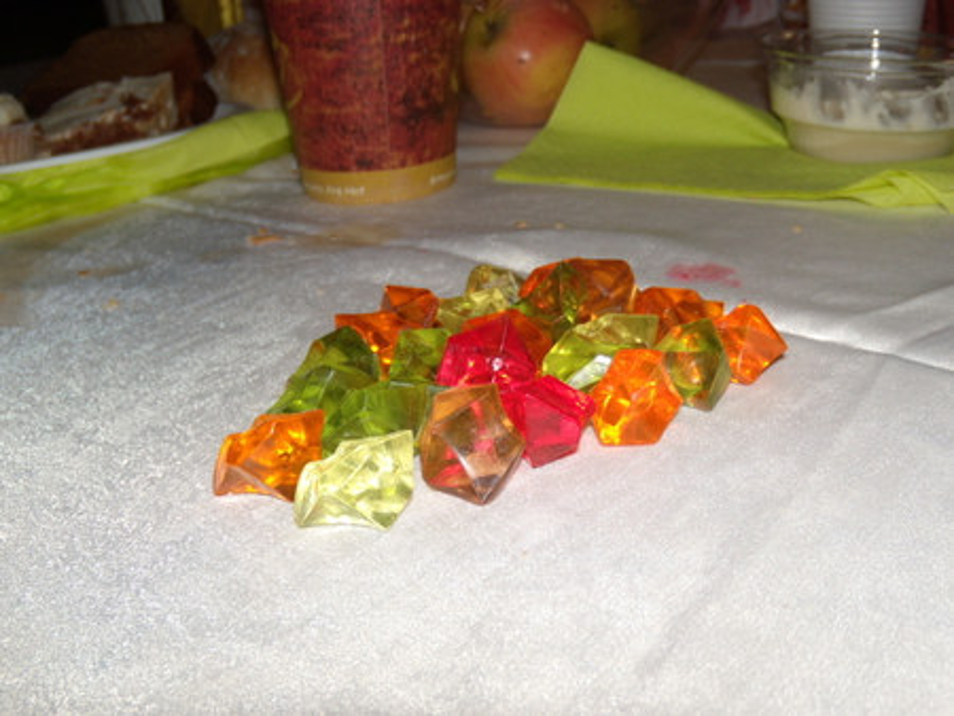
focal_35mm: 36
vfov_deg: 39.7
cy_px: 358
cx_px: 477
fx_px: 993
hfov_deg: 51.3
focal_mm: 6.4
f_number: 3.6
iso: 80
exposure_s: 1/30
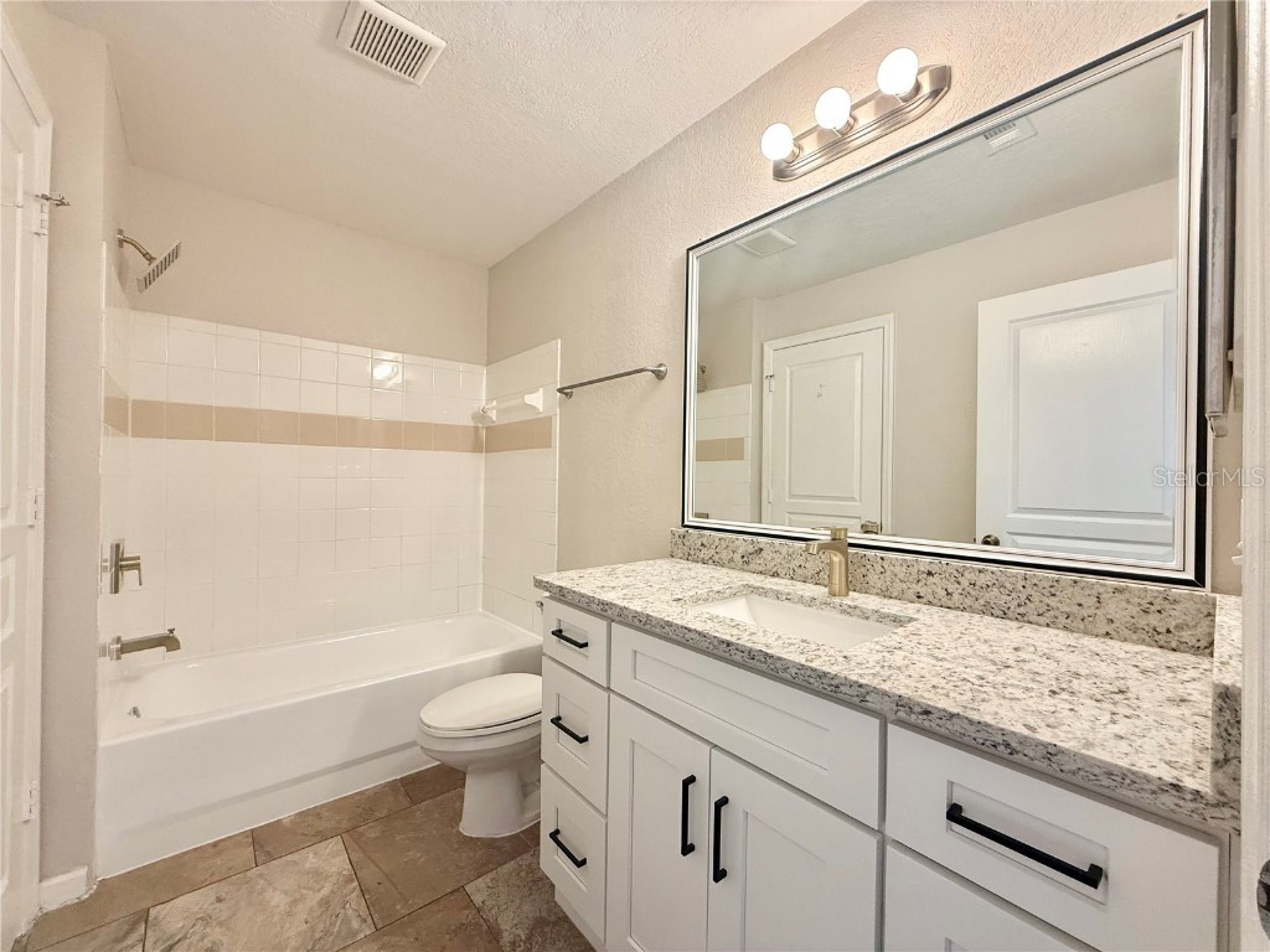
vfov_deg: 85.7
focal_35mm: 14
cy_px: 476
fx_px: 514
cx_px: 635
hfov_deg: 102.1
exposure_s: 1/60
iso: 200
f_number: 2.2
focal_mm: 2.22
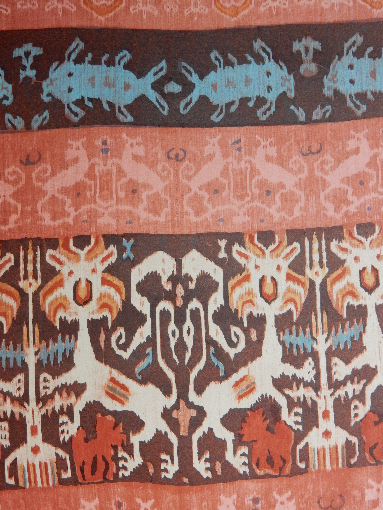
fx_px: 634
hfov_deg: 33.6
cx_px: 192
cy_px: 255
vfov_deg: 43.9
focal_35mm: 43
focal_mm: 7.6
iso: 320
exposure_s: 1/30
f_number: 4.2
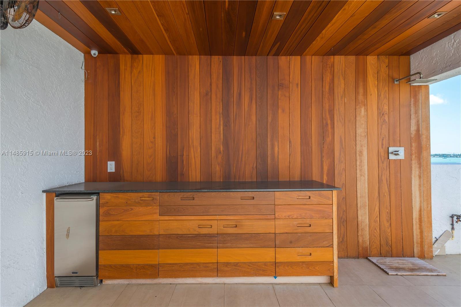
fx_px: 256
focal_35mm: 20
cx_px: 230
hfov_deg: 84.0
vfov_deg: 61.9
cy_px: 154
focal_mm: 20
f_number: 11
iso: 50
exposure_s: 1/30
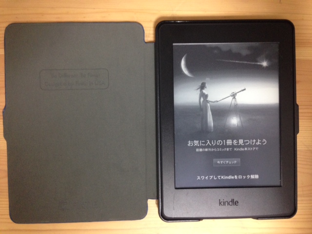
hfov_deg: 55.4
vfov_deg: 42.9
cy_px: 117
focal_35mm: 33
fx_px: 297
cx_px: 156
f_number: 2.4
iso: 250
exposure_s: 1/20
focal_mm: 4.12
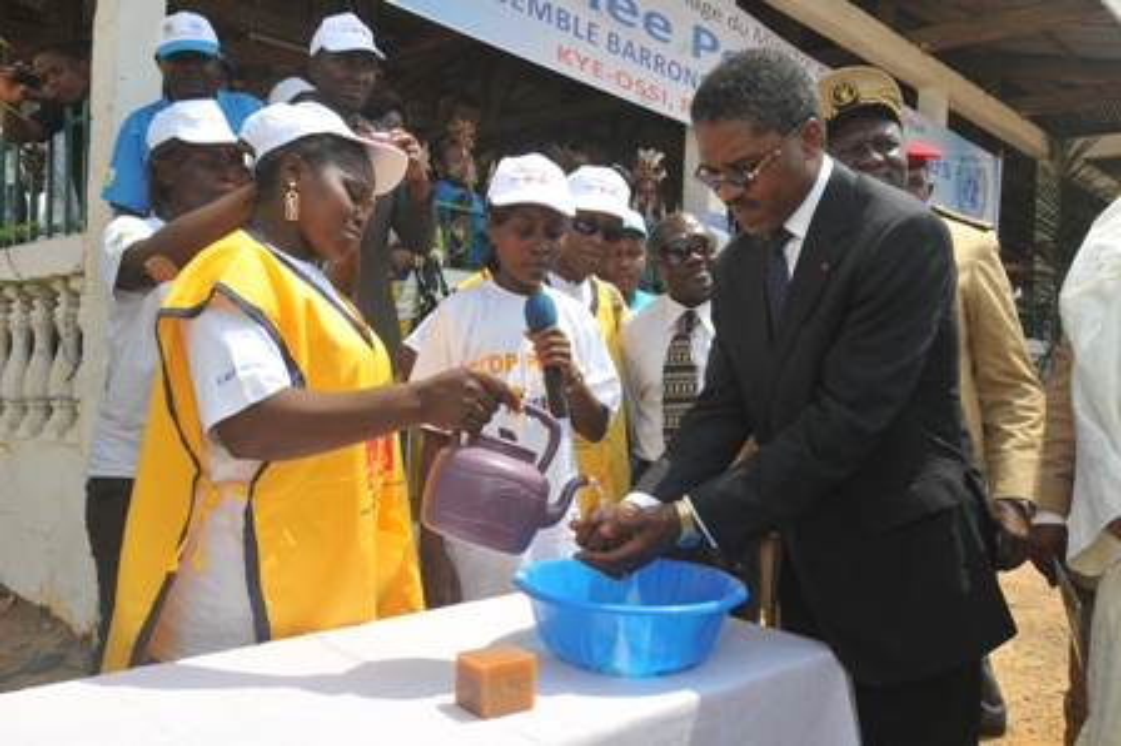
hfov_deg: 62.0
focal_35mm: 30
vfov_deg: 43.5
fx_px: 933
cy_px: 373
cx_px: 560
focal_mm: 20
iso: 250
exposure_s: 1/250
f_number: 11
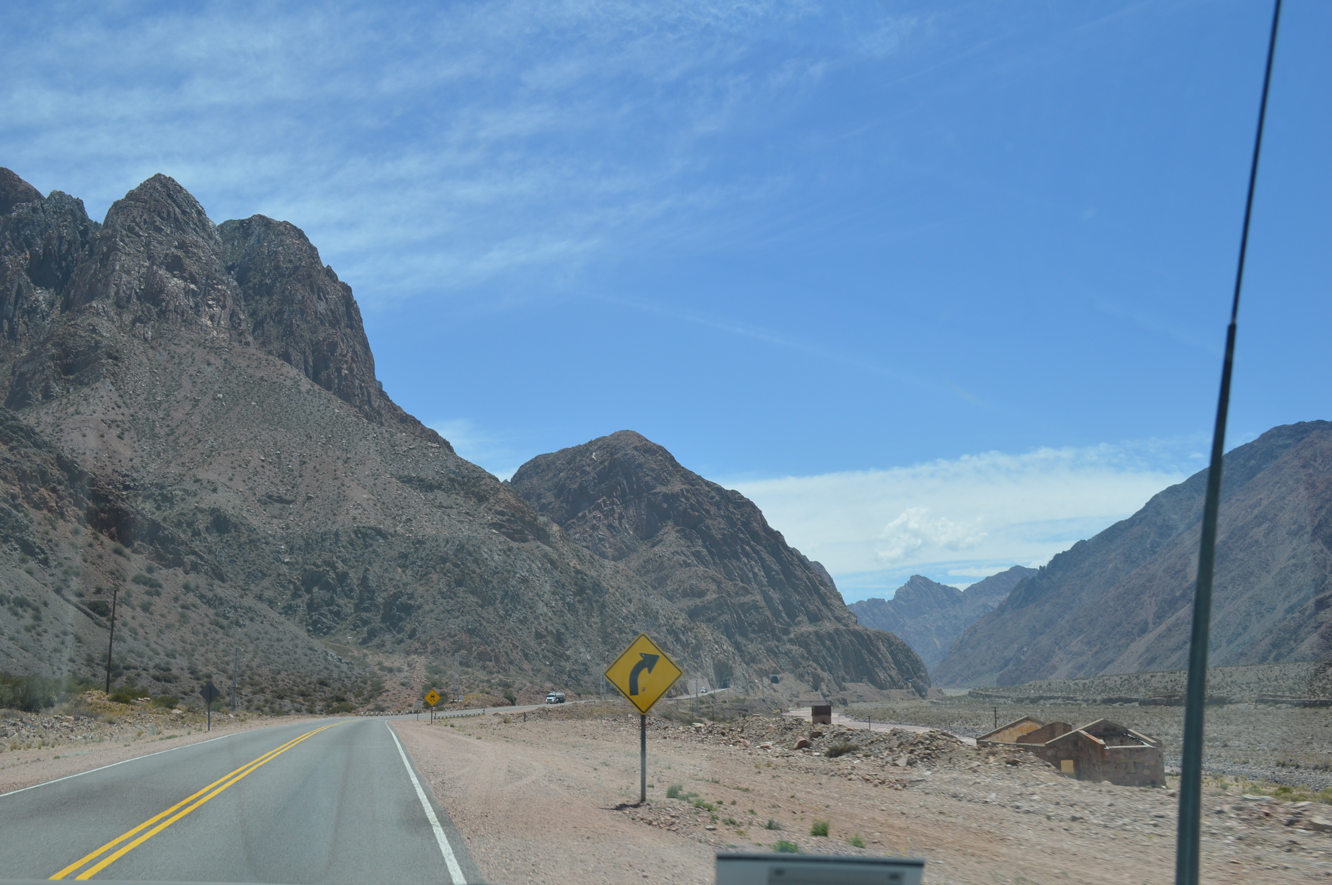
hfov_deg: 53.2
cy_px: 442
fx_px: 1331
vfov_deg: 36.8
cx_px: 666
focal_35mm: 36
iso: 100
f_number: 9
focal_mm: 24
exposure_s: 1/320
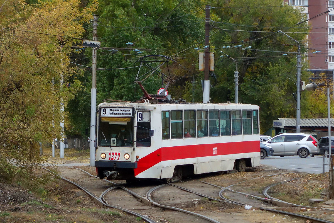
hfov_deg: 20.8
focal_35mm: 98
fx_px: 909
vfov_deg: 14.0
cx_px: 167
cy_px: 112
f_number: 4.9
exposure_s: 1/500
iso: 640
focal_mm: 36.28
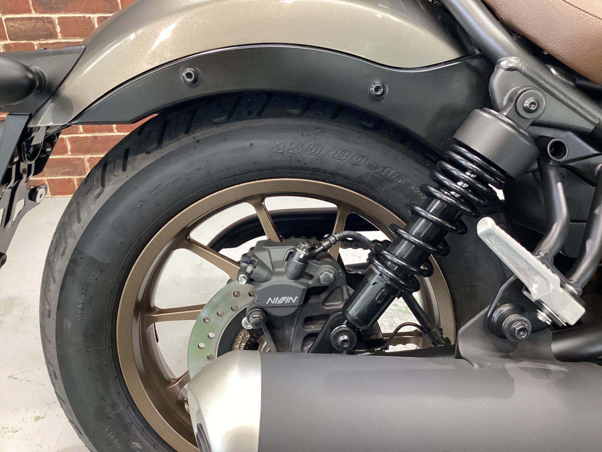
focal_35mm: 31
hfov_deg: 58.4
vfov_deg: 45.4
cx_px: 301
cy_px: 226
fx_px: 539
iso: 400
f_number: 2.4
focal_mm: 3.3
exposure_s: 1/40
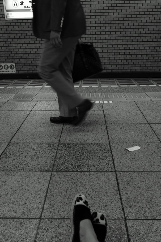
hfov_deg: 37.8
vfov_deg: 54.4
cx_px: 80
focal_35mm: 35
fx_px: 235
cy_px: 121
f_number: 8
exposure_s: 1/80
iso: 1250
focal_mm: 35
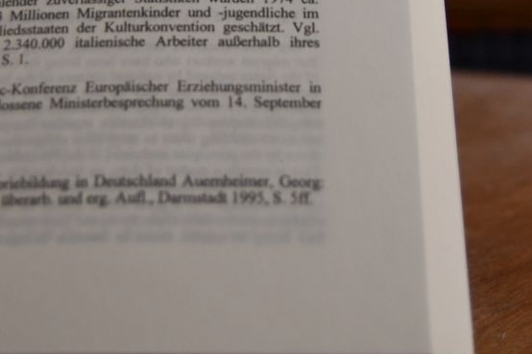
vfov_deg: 14.5
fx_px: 1344
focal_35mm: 91
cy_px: -83
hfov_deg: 22.4
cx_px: 242
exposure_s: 1/200
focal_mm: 24
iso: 800
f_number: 3.8
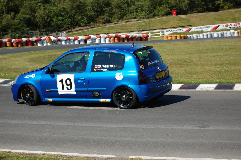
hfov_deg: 24.6
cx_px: 120
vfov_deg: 16.5
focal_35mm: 82
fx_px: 552
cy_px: 80
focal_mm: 55
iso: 320
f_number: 5.6
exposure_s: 1/1000
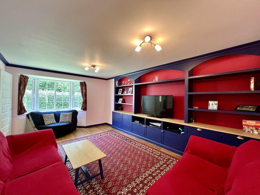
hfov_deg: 106.2
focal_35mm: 13
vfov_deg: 89.9
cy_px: 98
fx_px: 98
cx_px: 130
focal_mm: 1.57
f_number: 1.8
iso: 250
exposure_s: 1/50
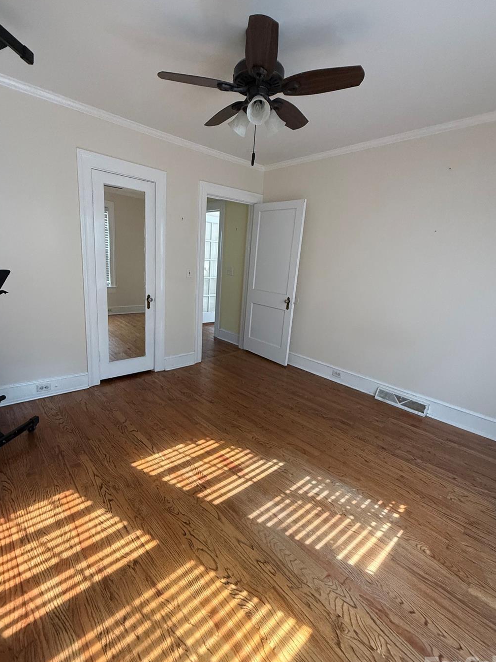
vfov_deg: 94.5
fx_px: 306
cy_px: 333
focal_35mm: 16
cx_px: 230
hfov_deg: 78.0
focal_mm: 2.22
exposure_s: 1/97
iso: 320
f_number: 2.2
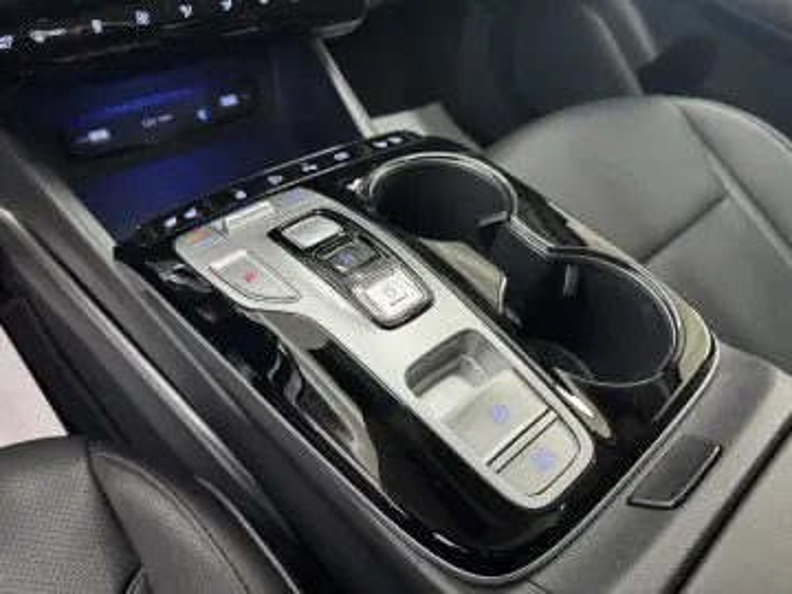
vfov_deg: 56.8
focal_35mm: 24
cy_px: 297
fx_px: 549
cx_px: 396
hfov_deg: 71.6
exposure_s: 1/50
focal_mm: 6.76
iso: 640
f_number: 1.78
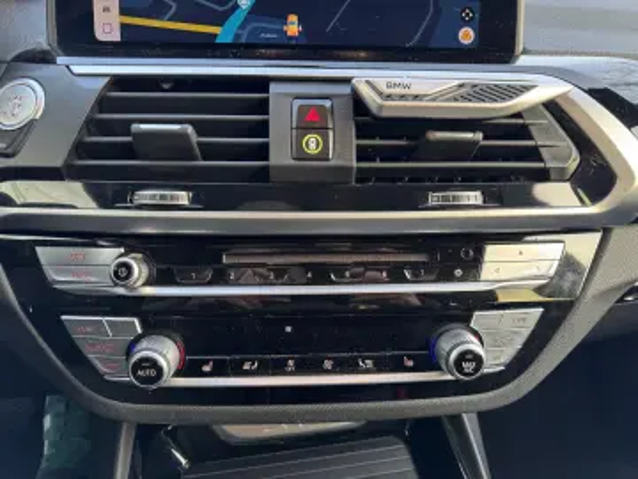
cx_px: 319
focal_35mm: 24
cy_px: 240
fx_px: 442
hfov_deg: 71.6
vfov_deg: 56.8
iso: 200
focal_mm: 6.76
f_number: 1.78
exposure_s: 1/61
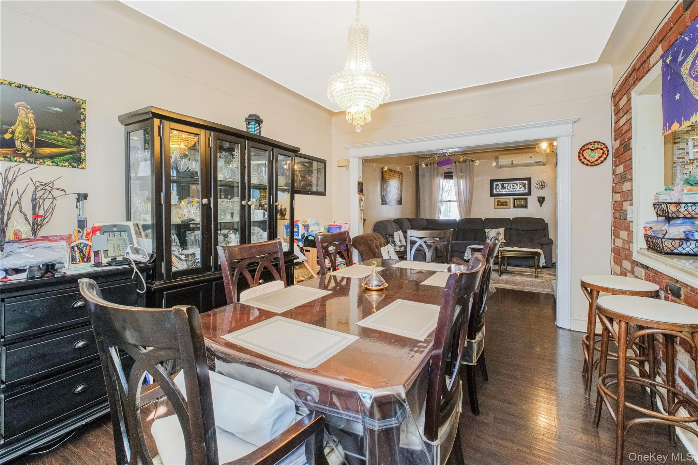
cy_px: 232
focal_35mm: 15
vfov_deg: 77.3
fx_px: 291
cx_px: 349
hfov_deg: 100.4
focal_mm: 10
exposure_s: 1/60
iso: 2000
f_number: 8
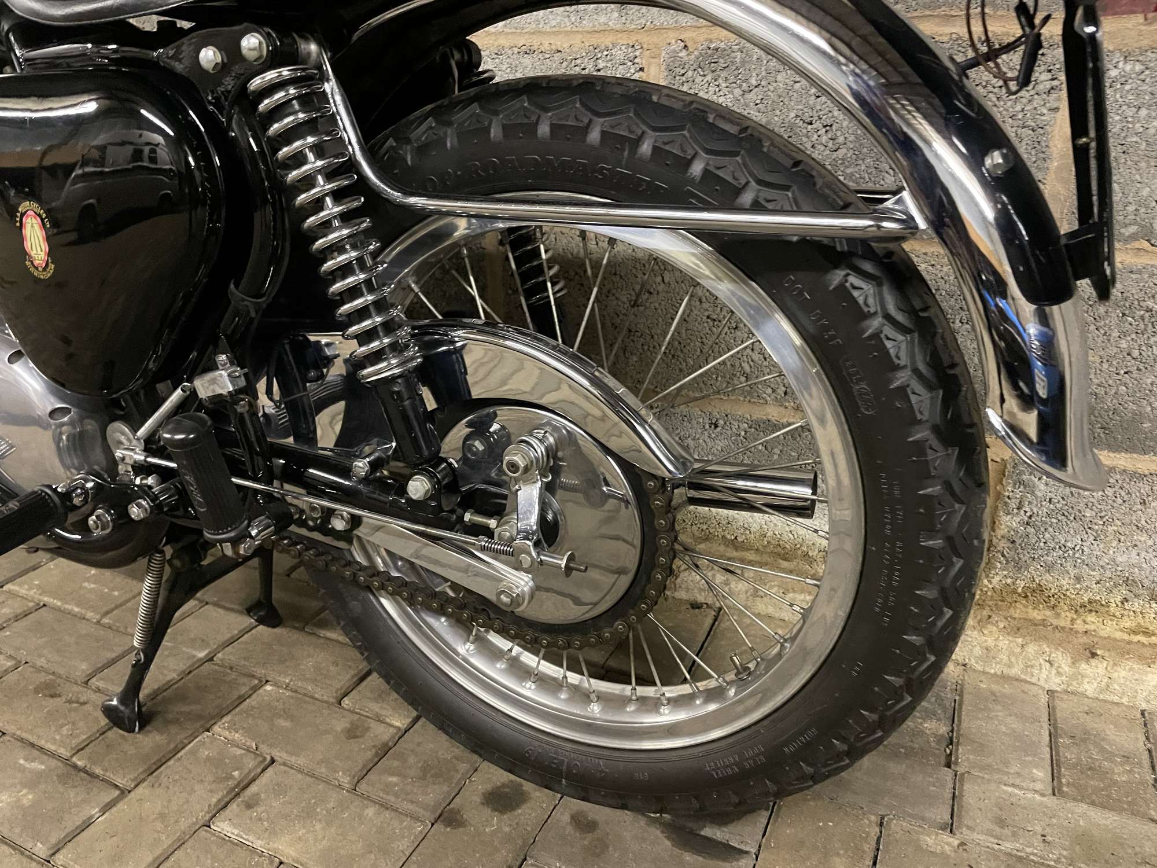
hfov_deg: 67.3
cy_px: 434
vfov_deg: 53.1
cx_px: 578
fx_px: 869
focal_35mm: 26
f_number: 1.6
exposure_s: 1/25
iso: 640
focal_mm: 4.2
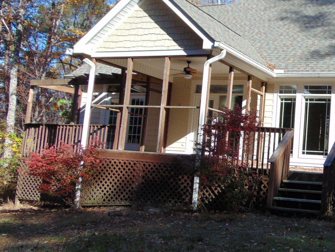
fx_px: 435
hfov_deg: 39.4
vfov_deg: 32.2
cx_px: 293
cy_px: 118
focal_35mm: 45
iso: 80
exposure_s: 1/640
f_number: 3
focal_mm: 4.5
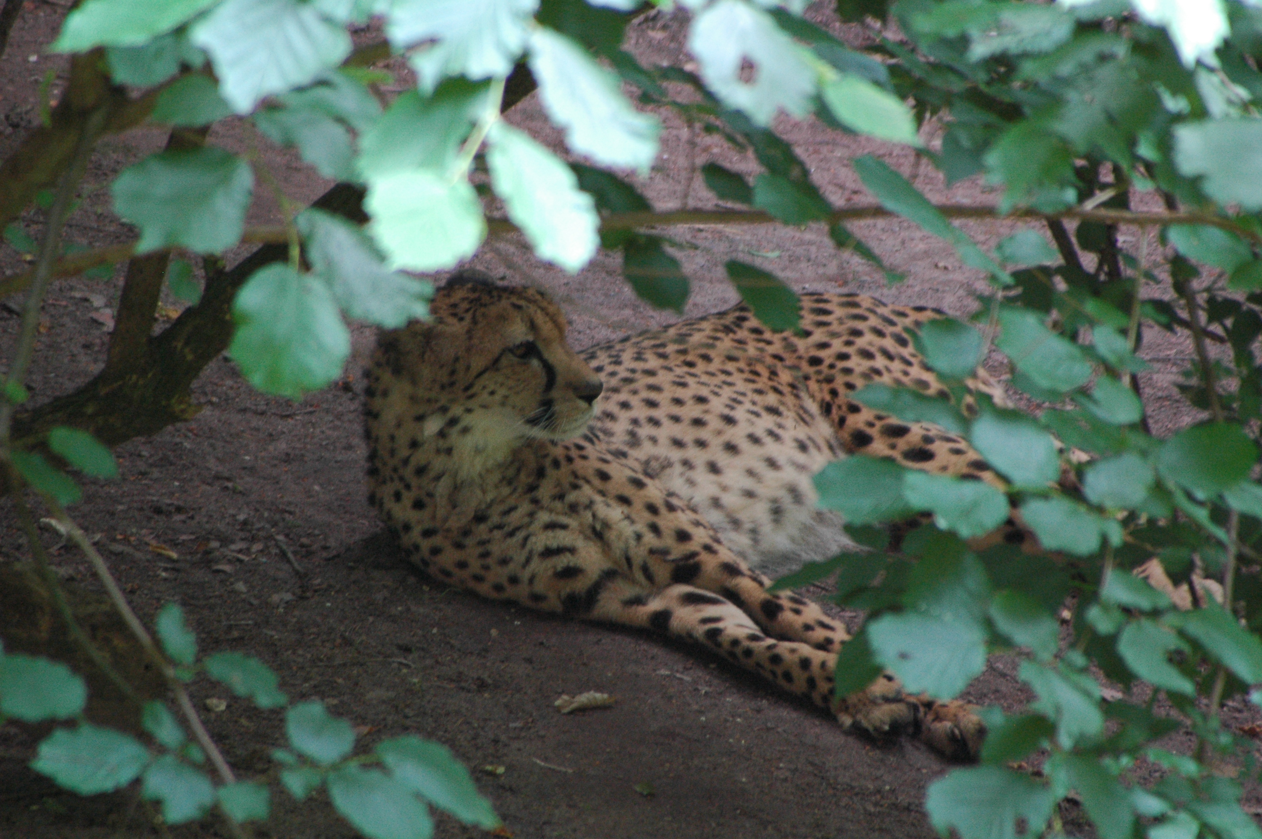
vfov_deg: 3.0
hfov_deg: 4.6
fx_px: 15761
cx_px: 631
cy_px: 420
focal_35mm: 450
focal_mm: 300
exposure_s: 1/50
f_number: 6.3
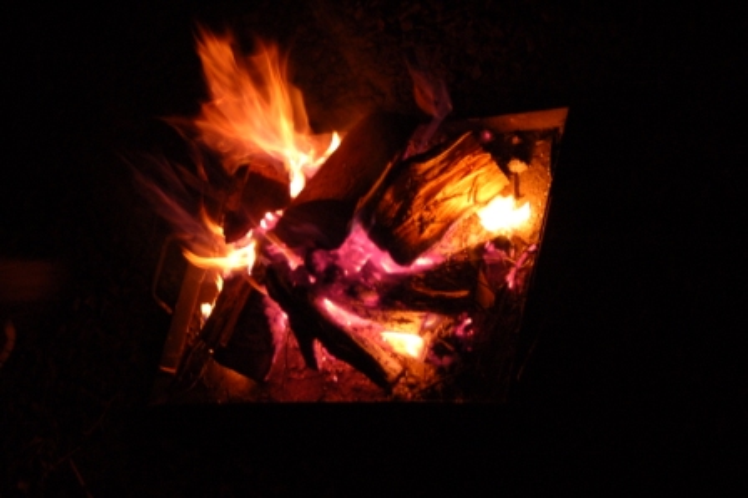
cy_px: 249
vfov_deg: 20.6
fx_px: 1370
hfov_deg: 30.5
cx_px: 374
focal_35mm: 66
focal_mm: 44
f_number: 4
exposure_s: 1/8
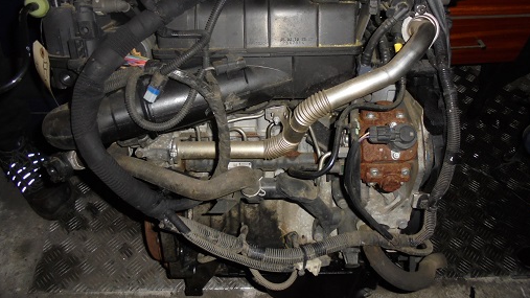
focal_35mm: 29
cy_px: 118
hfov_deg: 66.1
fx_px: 407
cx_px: 264
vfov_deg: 40.0
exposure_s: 1/30
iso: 200
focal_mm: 4.6
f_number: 3.5
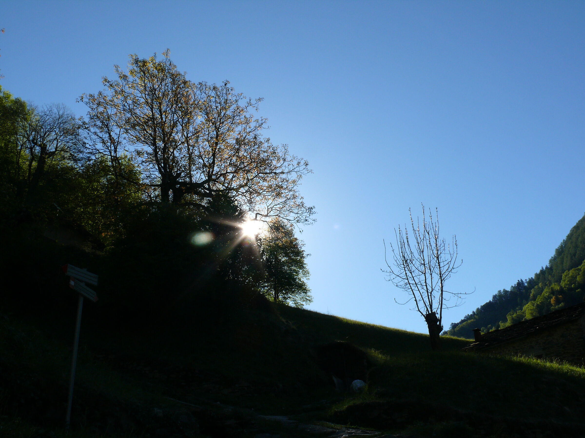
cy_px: 219
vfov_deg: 40.7
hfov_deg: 52.6
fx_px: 591
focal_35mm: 35
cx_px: 292
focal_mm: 7.4
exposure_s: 1/160
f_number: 11
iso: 100
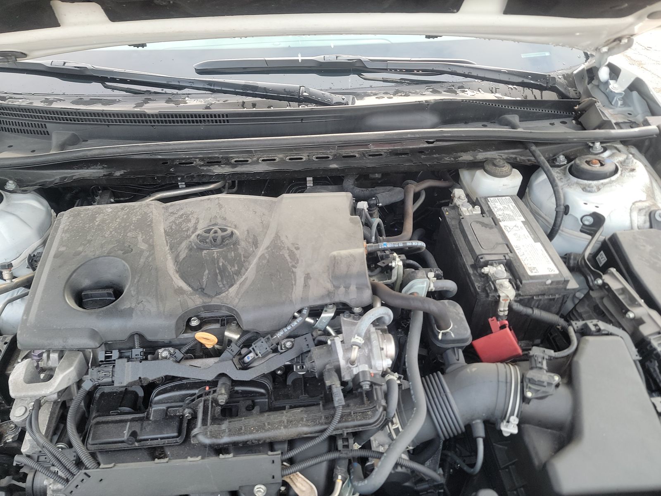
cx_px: 330
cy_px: 248
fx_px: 458
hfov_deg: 71.6
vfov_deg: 56.8
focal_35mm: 24
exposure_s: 1/59
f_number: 1.8
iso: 66
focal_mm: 6.7
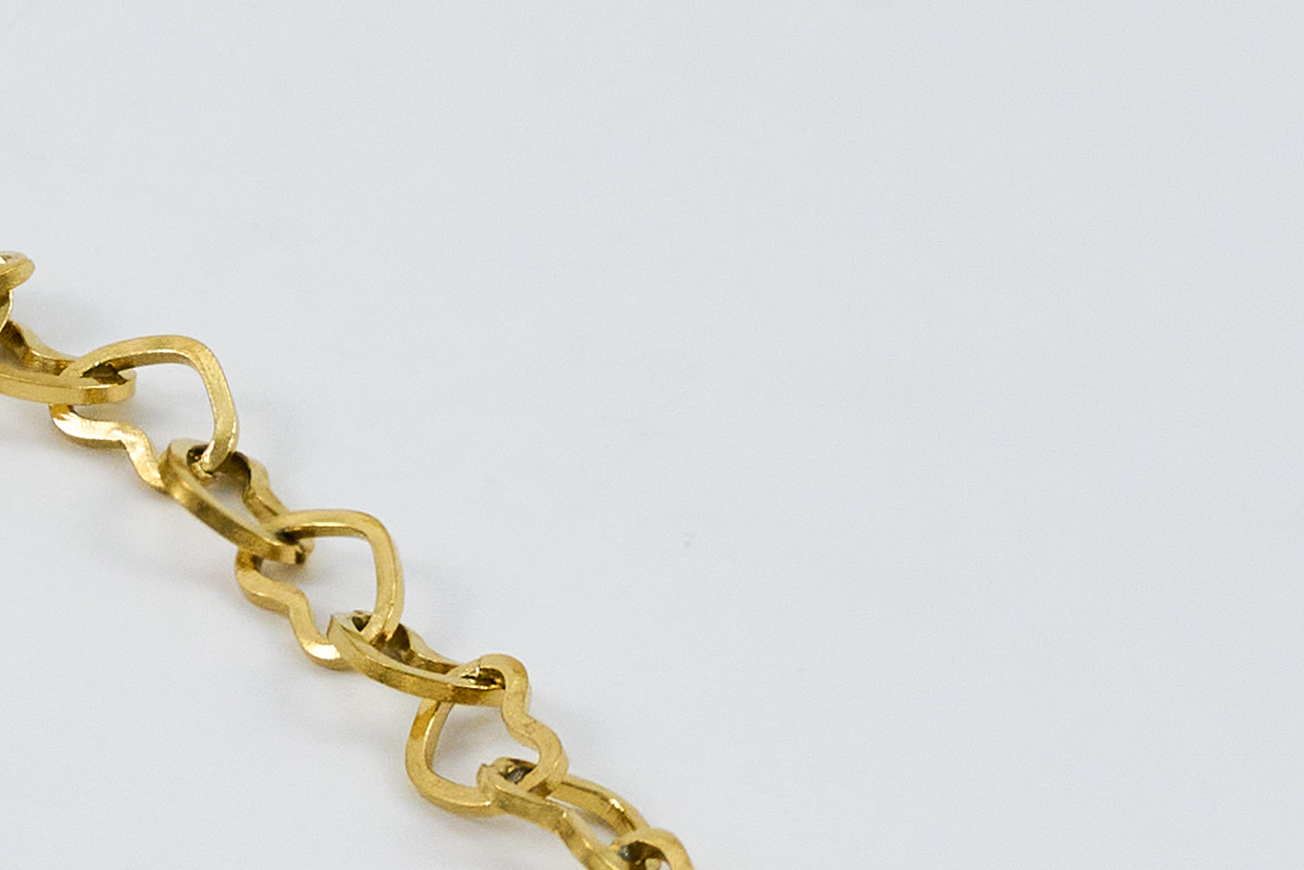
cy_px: 1166
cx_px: -699
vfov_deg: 2.3
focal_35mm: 601
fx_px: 21771
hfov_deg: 3.4
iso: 250
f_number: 8
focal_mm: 105
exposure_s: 1/100
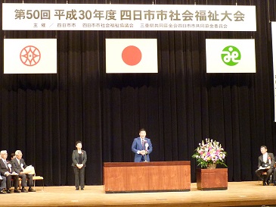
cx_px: 138
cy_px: 104
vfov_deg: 21.3
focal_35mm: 69
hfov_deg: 28.2
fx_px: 550
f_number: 3
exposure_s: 1/13
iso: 400
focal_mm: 6.4
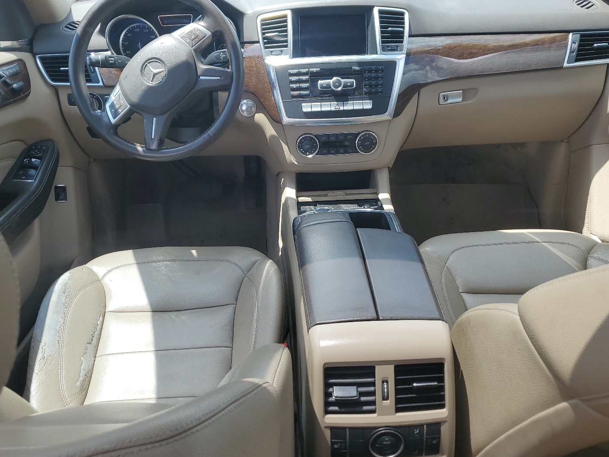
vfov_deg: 46.8
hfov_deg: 60.0
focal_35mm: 30
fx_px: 528
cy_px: 239
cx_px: 300
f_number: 1.5
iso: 50
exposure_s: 1/588
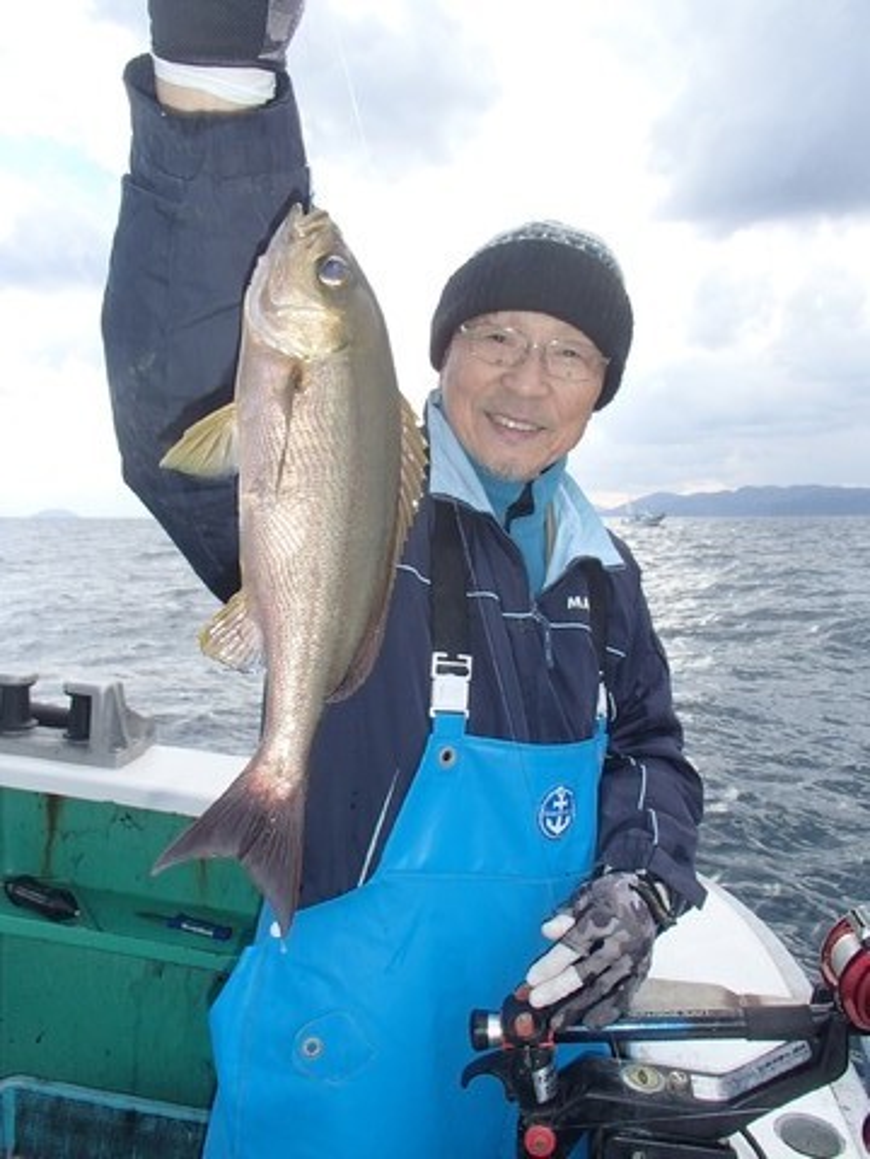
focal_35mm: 28
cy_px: 580
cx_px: 435
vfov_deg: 63.4
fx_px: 938
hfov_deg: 49.7
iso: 100
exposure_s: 1/400
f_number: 3.9
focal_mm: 5
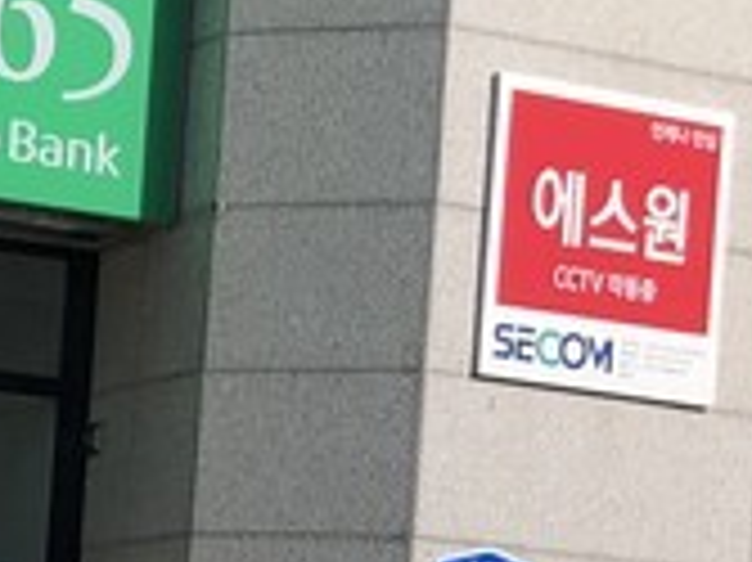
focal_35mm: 161
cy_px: 1061
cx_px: -441
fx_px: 3495
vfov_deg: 8.8
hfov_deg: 11.7
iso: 20
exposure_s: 1/4808
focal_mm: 3.99
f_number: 1.8
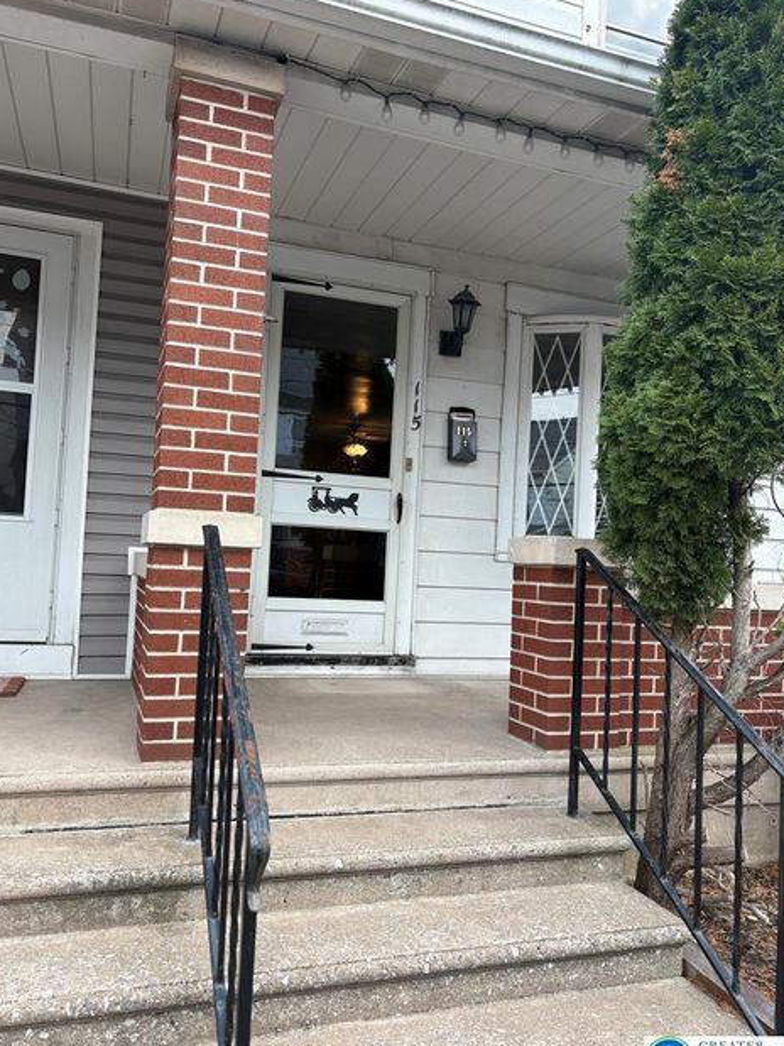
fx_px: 846
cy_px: 528
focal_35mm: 28
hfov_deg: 49.7
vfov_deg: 63.5
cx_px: 390
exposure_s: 1/241
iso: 40
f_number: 1.6
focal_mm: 5.96
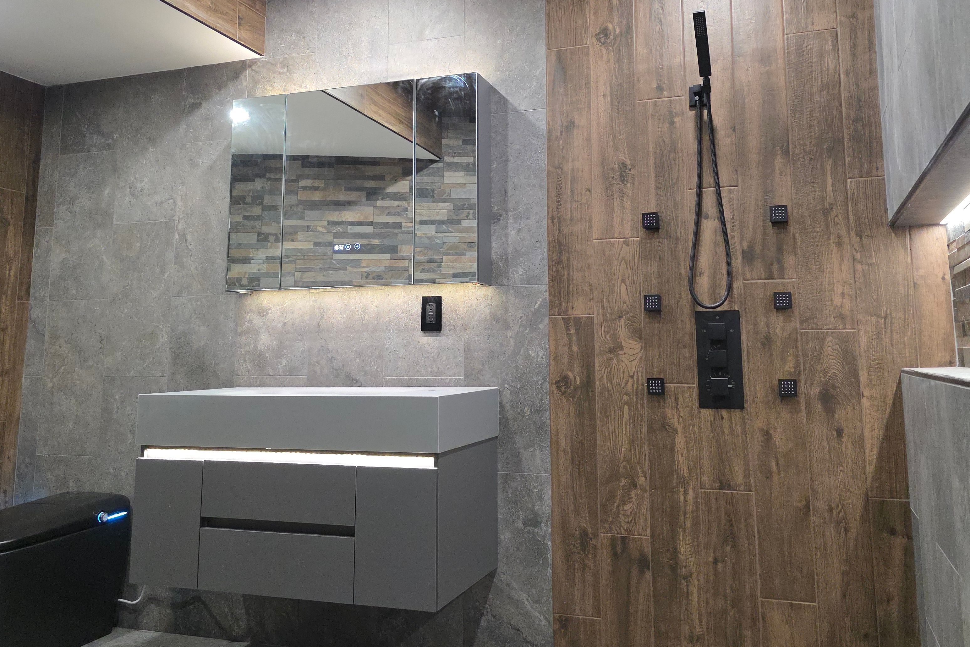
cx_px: 502
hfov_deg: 60.3
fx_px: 835
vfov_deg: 42.0
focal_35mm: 31
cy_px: 238
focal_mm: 6.3
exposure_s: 1/120
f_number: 1.7
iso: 500
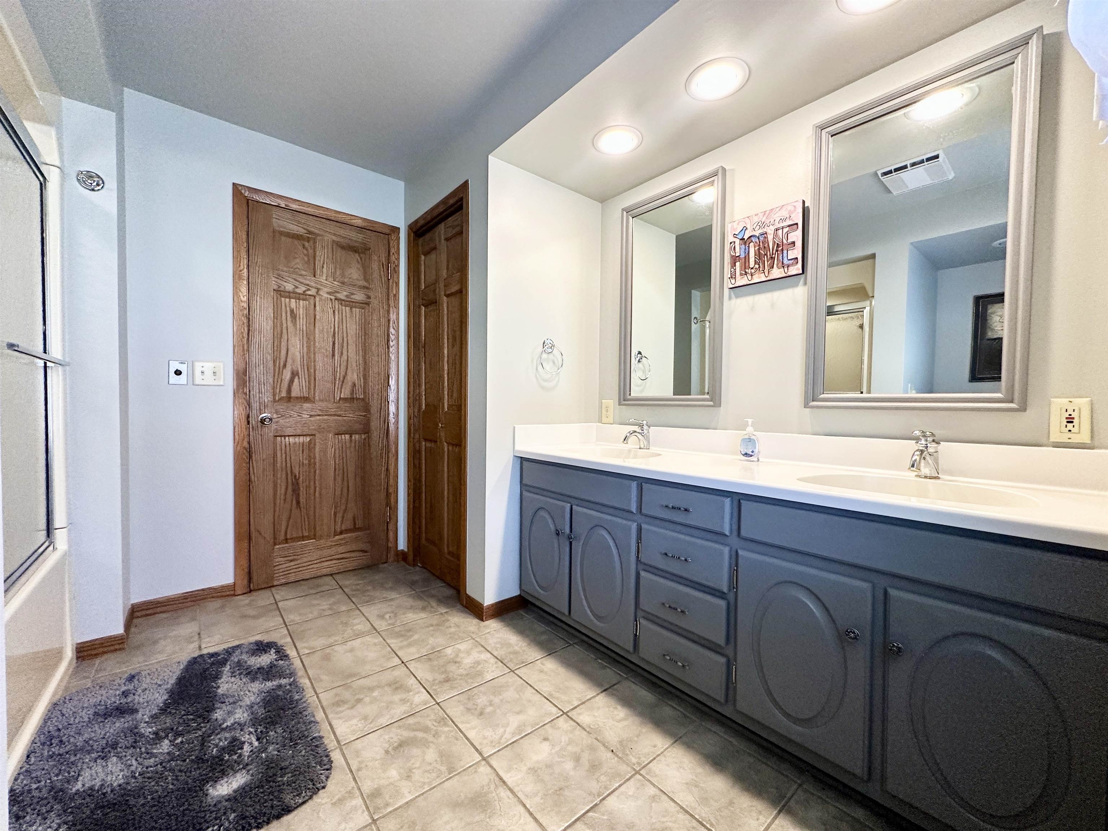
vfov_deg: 85.7
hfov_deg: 102.1
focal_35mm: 14
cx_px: 554
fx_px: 448
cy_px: 416
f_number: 2.2
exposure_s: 1/120
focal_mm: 2.22
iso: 250
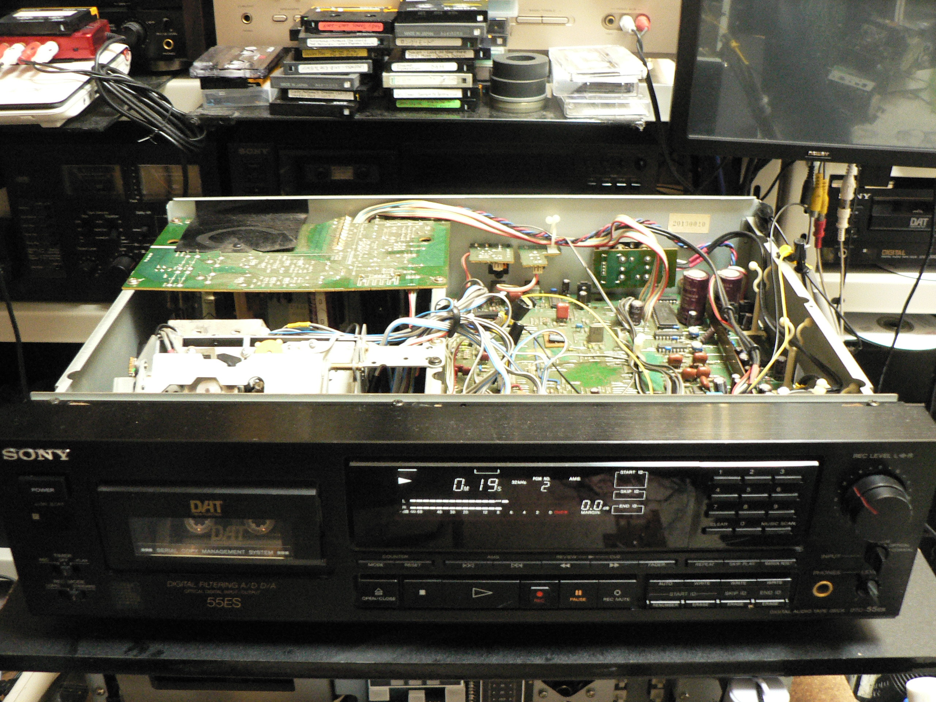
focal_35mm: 36
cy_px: 351
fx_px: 973
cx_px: 468
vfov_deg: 39.7
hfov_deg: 51.4
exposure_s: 1/13
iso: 400
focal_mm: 6
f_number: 2.8
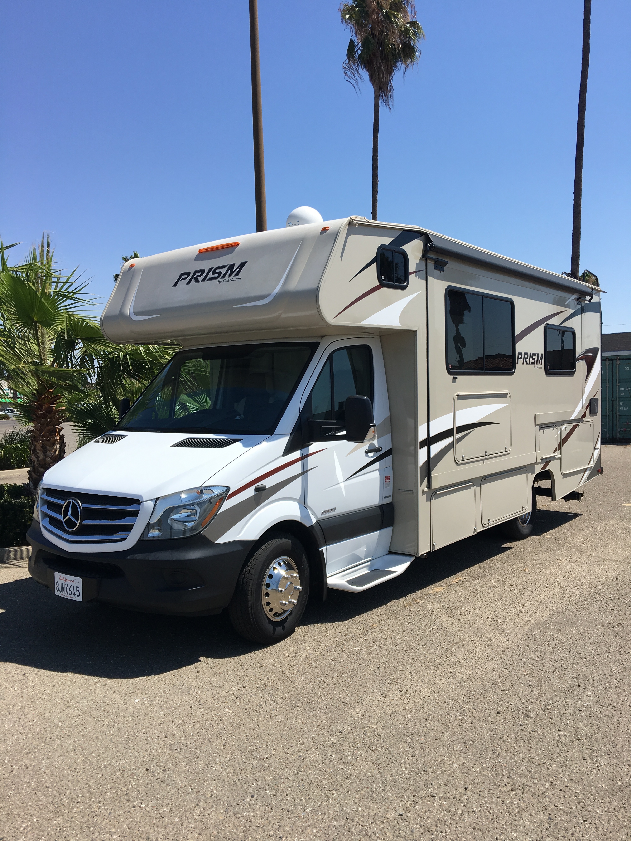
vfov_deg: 61.7
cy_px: 420
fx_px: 705
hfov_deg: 48.2
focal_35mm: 29
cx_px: 316
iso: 25
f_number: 2.2
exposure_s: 1/1832
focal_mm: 4.15
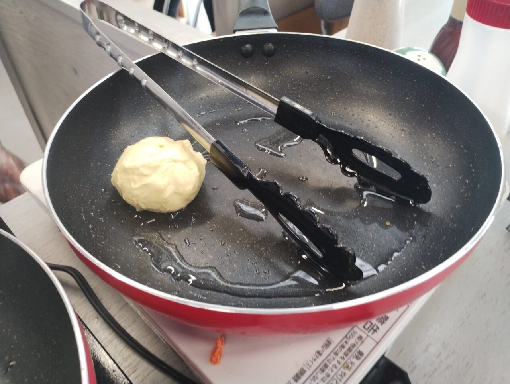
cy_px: 192
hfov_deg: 63.4
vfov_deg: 49.9
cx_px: 255
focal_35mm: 28
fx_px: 413
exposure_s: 1/50
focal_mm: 4.27
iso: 897
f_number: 1.8
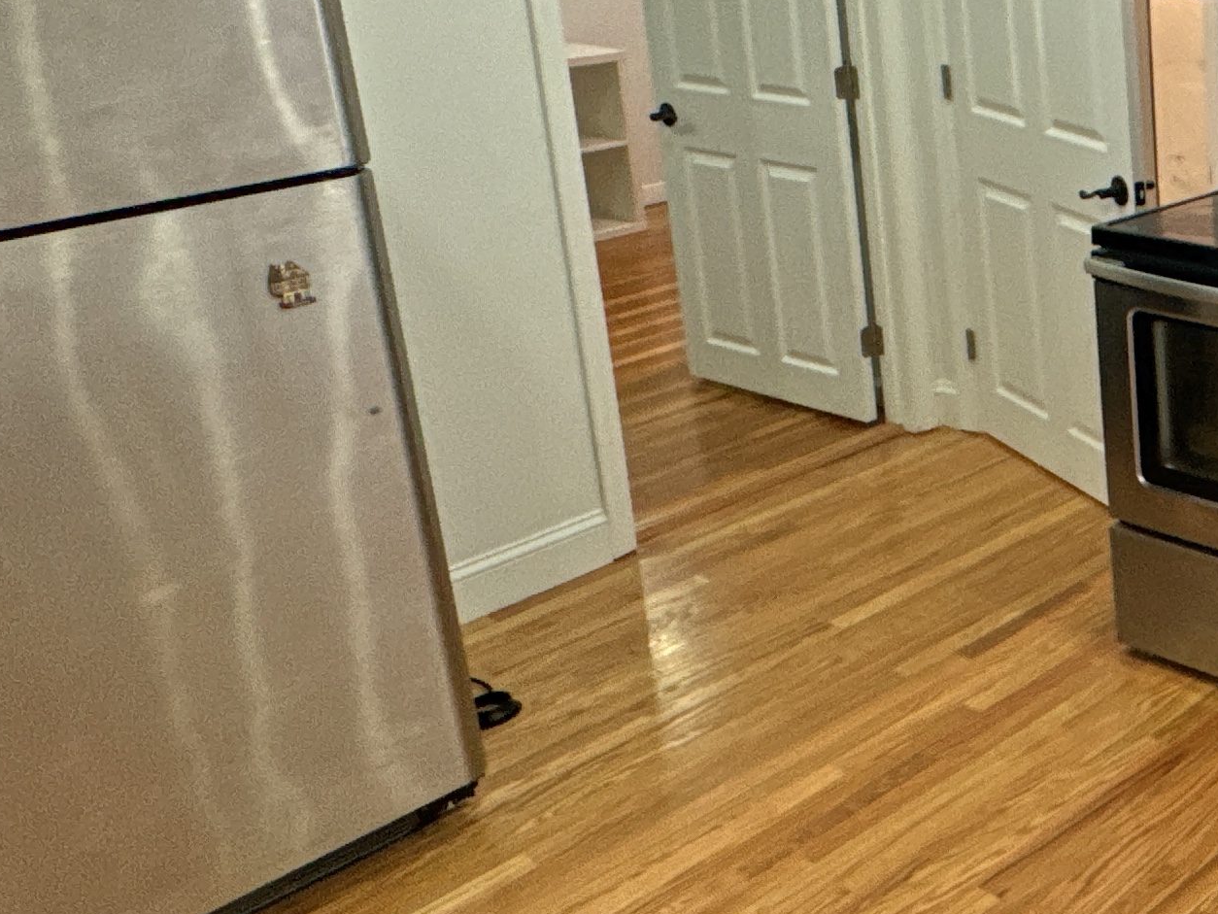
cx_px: 1495
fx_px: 1584
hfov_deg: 33.4
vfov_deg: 31.3
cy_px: 174
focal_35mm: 45
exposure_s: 1/120
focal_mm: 2.22
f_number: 2.2
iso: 125
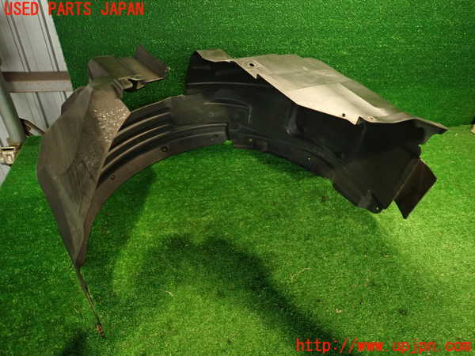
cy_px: 178
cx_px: 238
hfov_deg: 69.4
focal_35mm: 25
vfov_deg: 54.9
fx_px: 343
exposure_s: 1/30
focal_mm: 4.5
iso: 400
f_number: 2
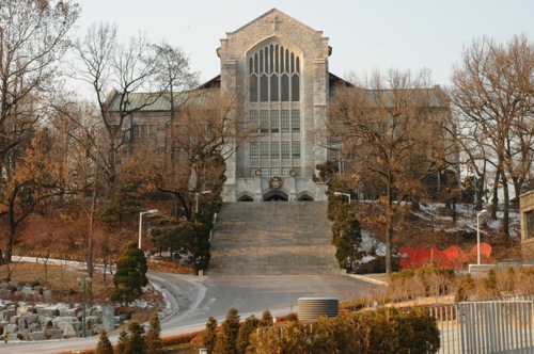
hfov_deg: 33.4
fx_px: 889
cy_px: 177
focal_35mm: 60
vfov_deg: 22.6
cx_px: 267
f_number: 11
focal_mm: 40
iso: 200
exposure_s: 1/80
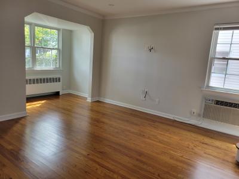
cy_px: 90
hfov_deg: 67.3
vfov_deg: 53.1
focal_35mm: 26
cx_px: 120
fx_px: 180
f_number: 1.8
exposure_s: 1/120
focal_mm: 5.4
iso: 100
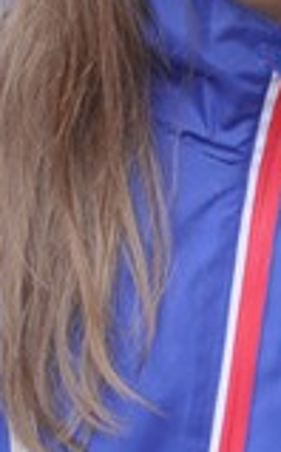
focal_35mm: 336
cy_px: -48
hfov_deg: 3.9
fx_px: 4131
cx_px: 312
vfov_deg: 6.2
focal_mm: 35
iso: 400
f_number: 4.5
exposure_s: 1/60
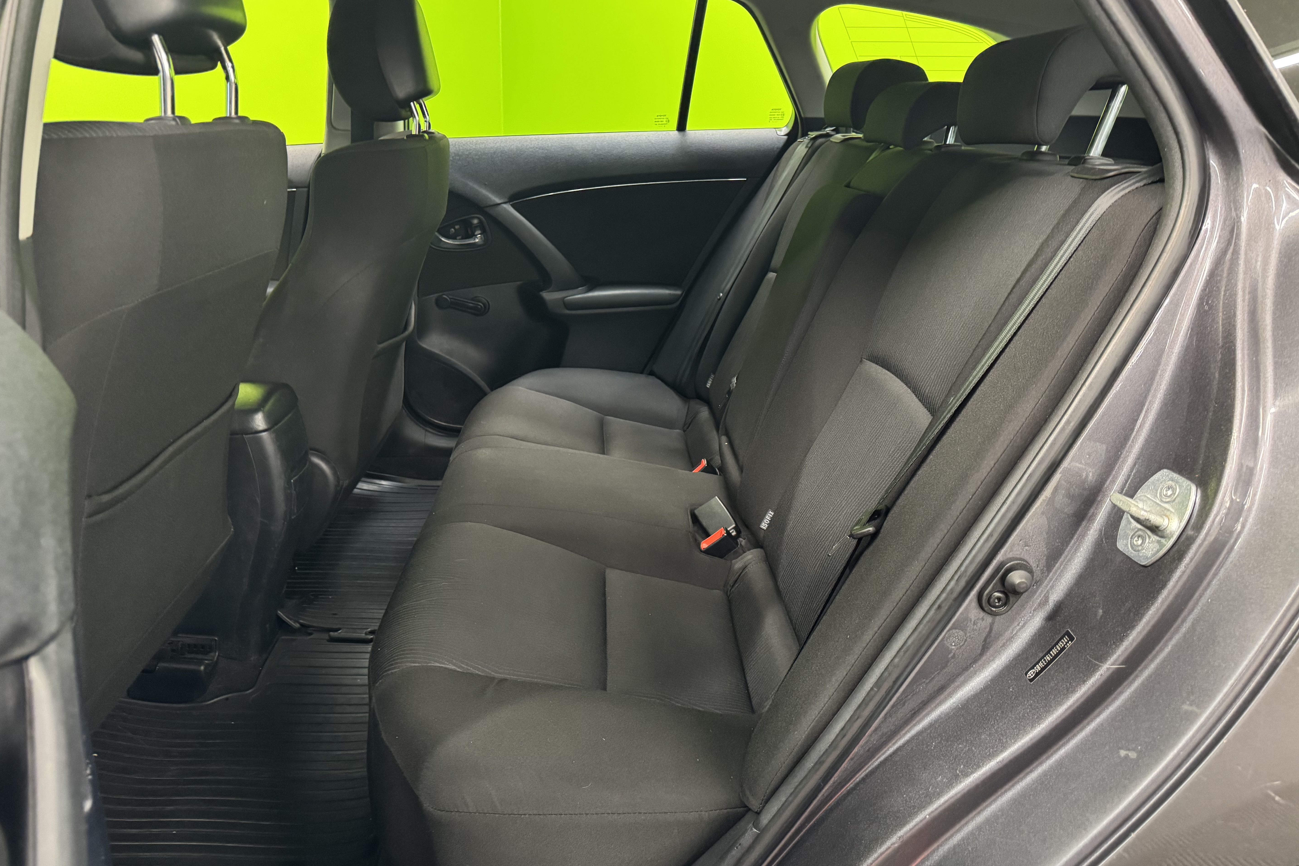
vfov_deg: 51.3
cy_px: 406
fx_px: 902
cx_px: 649
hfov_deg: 71.5
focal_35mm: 25
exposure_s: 1/33
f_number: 1.78
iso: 640
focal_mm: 6.76
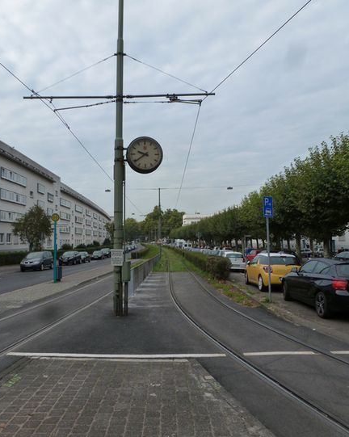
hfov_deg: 54.9
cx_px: 170
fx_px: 336
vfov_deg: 66.0
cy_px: 203
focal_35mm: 26
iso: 160
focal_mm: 4.3
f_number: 4
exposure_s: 1/400
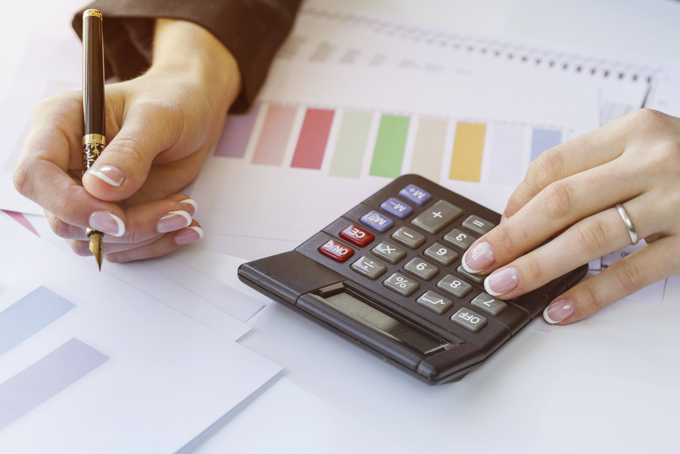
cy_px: 247
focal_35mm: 93
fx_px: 1757
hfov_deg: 21.9
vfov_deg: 14.7
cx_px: 408
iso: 200
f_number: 5
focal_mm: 75
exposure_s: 1/40
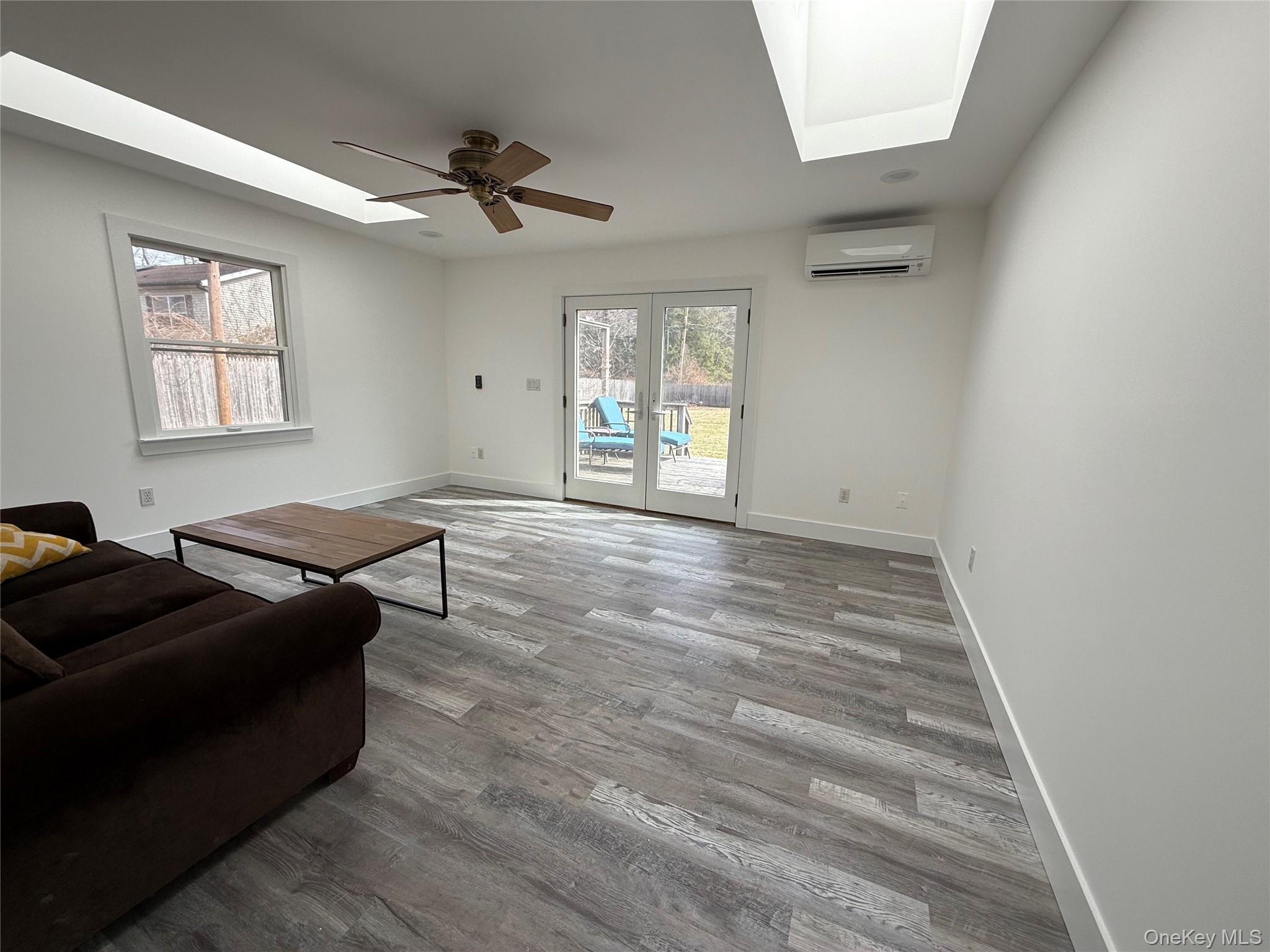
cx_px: 635
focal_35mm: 14
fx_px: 514
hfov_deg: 102.1
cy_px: 476
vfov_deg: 85.7
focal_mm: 2.22
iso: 50
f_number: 2.2
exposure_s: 1/228
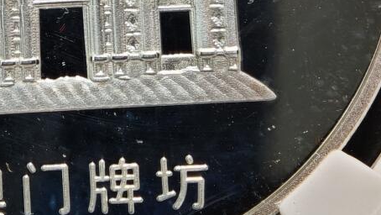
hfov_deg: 8.3
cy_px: -242
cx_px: 62
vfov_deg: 4.6
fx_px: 2618
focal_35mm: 259
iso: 320
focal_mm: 9
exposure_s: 1/120
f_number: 2
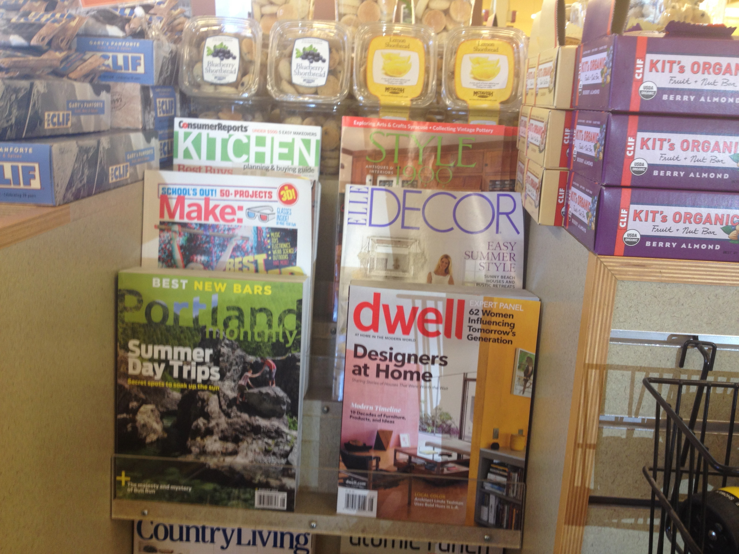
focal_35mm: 35
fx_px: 747
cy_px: 277
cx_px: 370
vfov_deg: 40.7
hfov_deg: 52.6
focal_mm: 4.28
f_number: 2.4
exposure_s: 1/20
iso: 64
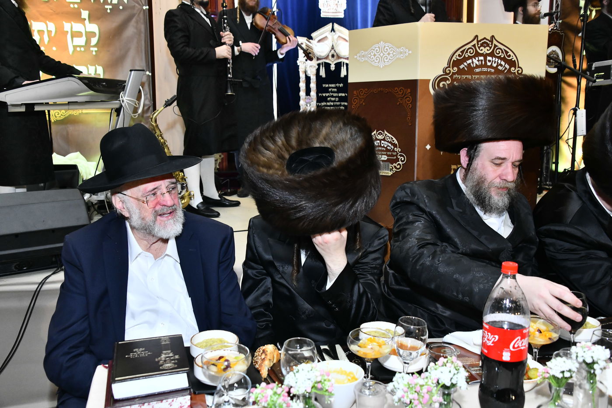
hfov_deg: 54.4
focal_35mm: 35
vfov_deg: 37.8
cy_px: 204
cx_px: 306
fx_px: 595
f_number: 5.6
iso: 2000
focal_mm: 35
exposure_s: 1/160
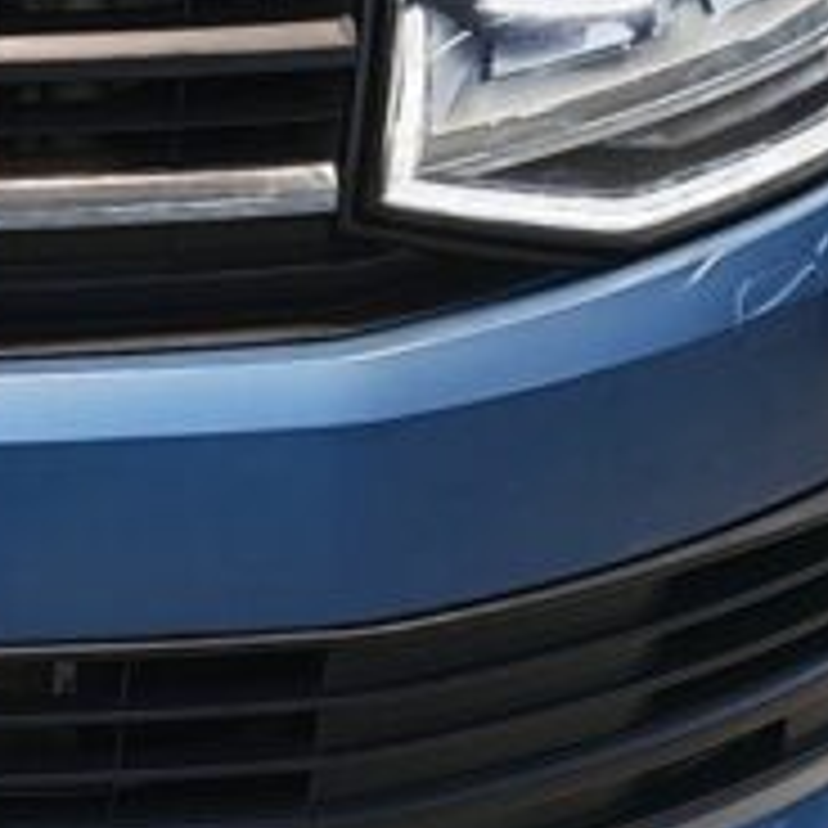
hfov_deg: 10.1
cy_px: -130
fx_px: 4384
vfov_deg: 10.6
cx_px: -716
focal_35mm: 162
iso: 50
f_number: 1.6
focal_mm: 5.4
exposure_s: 1/49
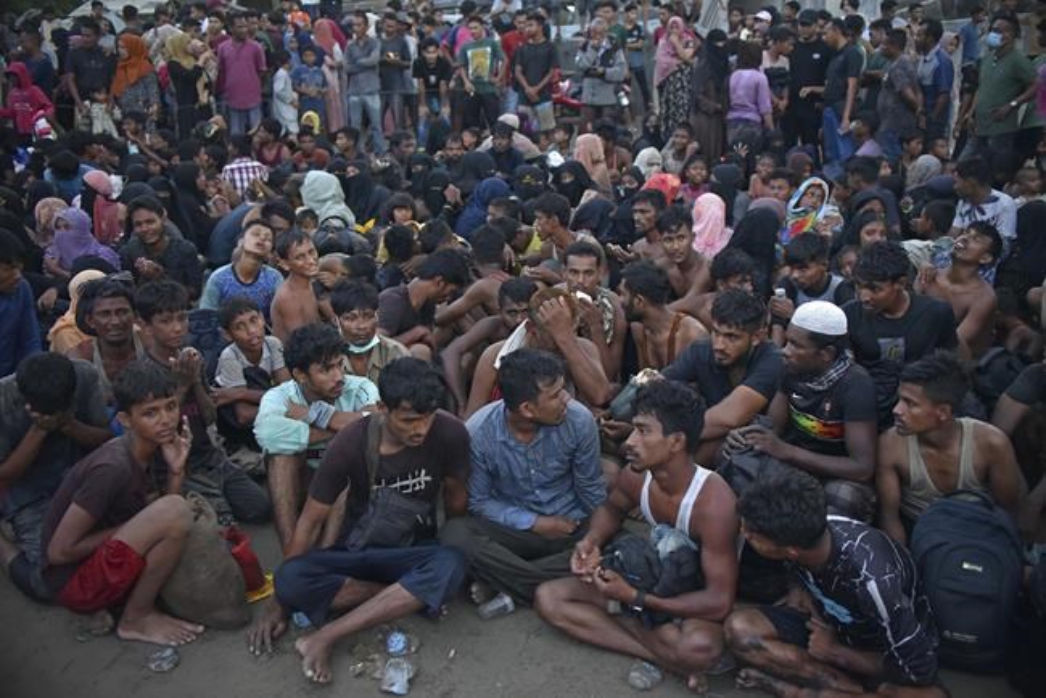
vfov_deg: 37.9
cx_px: 523
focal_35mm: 35
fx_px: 1017
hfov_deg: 54.4
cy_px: 349
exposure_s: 1/100
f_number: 2.8
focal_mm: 35
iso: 3200
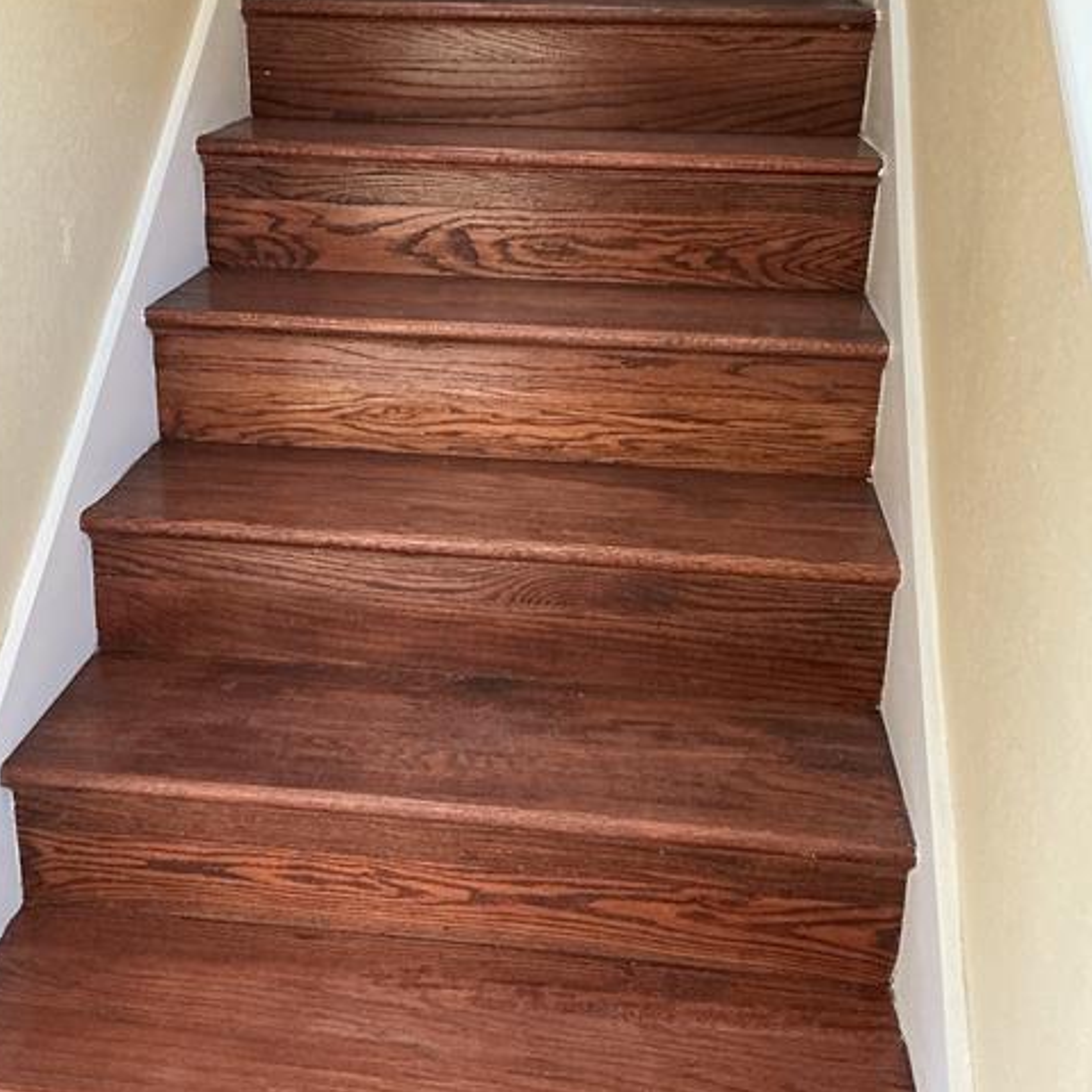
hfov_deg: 40.8
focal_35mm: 41
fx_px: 1463
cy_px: 482
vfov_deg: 40.9
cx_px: 475
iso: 250
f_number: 1.8
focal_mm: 3
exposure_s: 1/60
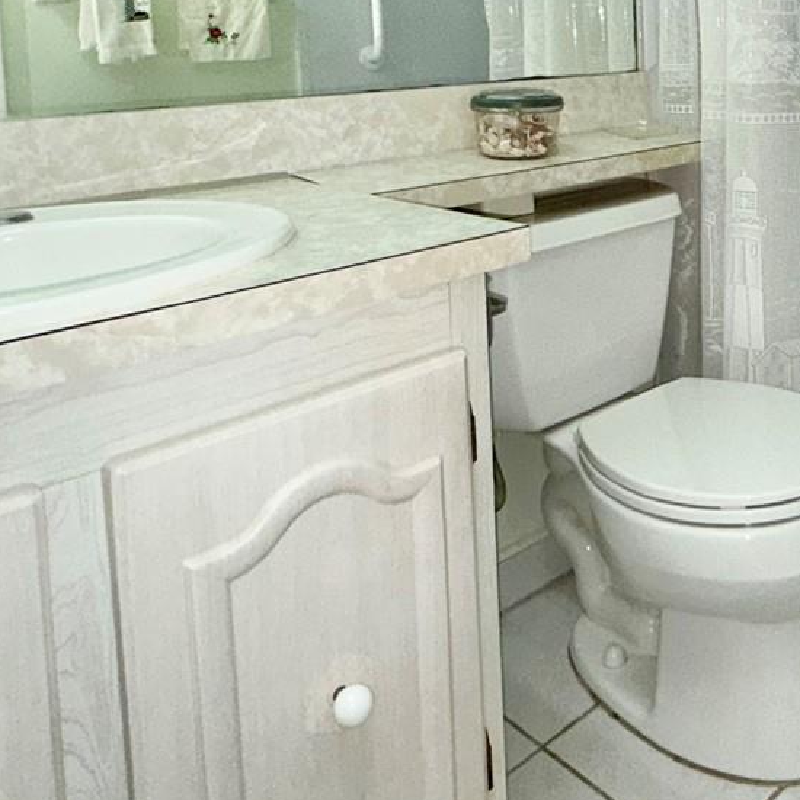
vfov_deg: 42.4
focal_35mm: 36
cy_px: 87
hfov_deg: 41.3
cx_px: 764
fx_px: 941
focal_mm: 2.22
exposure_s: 1/60
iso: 100
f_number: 2.2
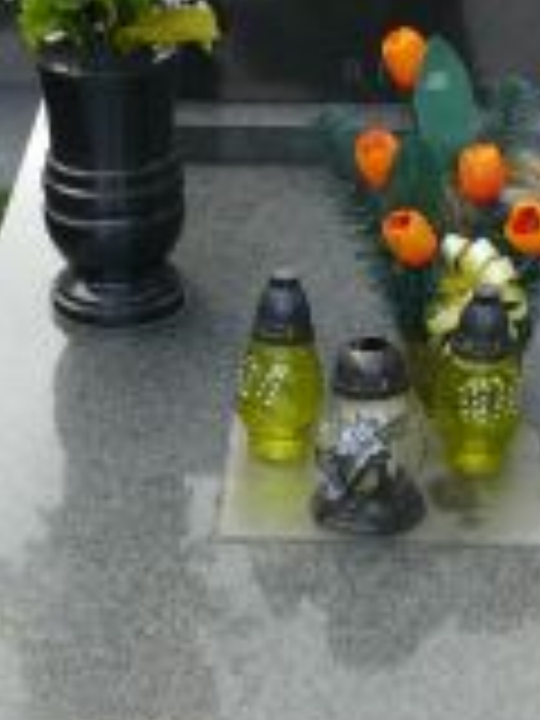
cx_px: 374
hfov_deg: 14.1
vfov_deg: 18.4
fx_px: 2184
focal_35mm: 105
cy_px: 639
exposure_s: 1/125
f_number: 3.2
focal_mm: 7.4
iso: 100
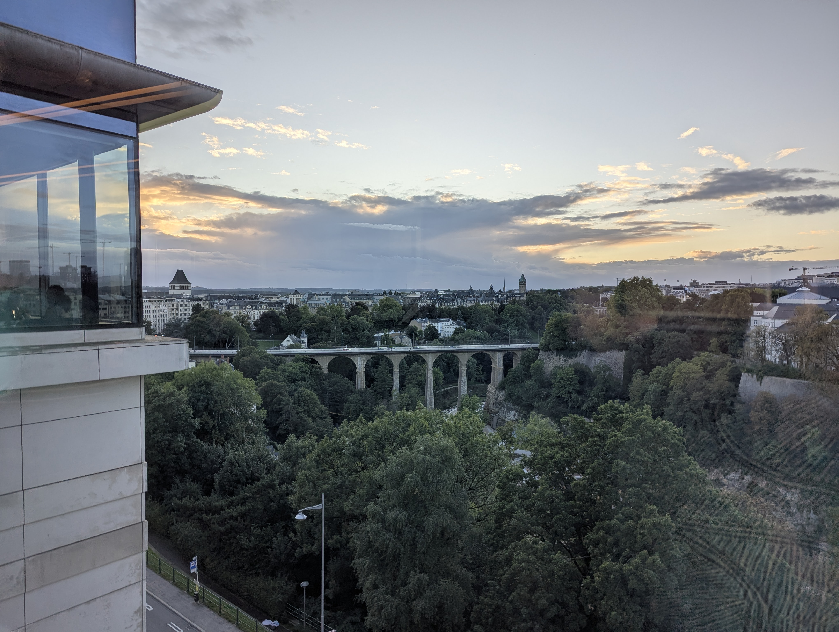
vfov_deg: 56.9
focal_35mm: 24
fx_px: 583
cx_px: 420
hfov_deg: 71.5
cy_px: 316
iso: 45
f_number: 1.85
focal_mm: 6.81
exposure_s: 1/273
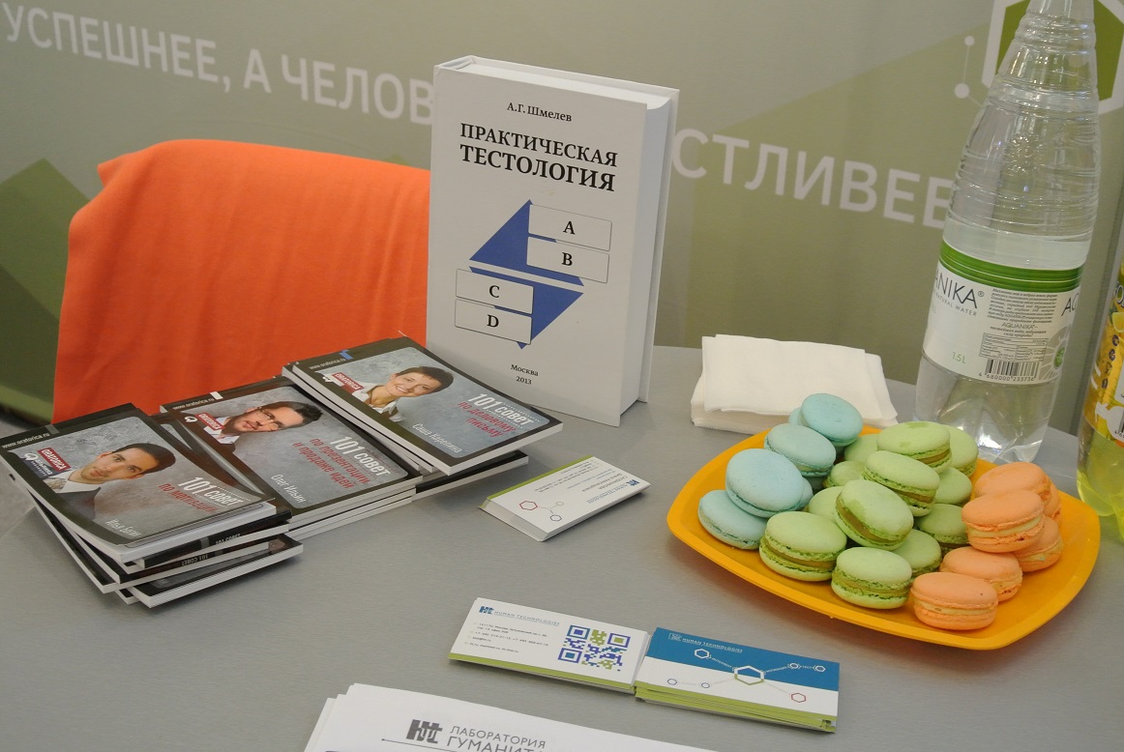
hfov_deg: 43.6
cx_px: 562
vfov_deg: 29.9
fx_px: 1407
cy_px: 376
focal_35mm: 45
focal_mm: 16.9
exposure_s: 1/30
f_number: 4.5
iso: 640
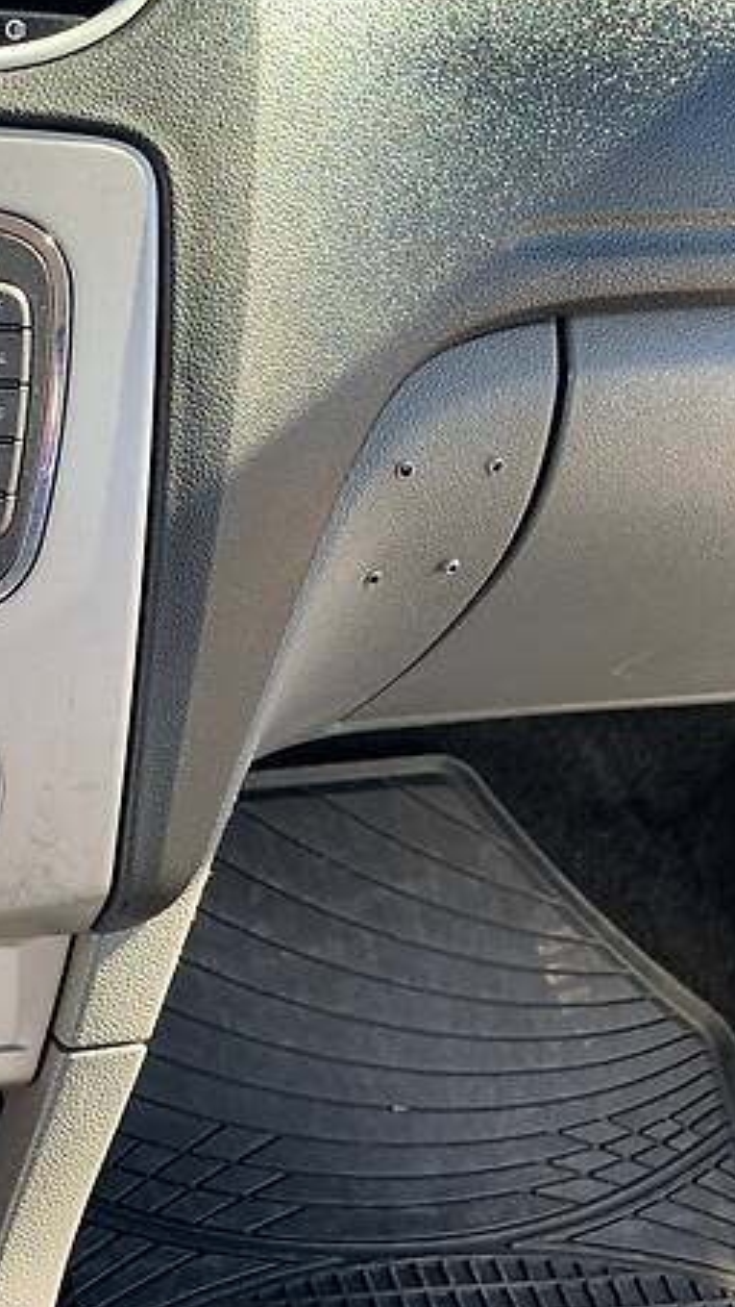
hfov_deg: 23.2
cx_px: 32
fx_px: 1731
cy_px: 548
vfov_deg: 41.2
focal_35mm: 50
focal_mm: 4.2
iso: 32
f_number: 1.8
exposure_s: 1/122
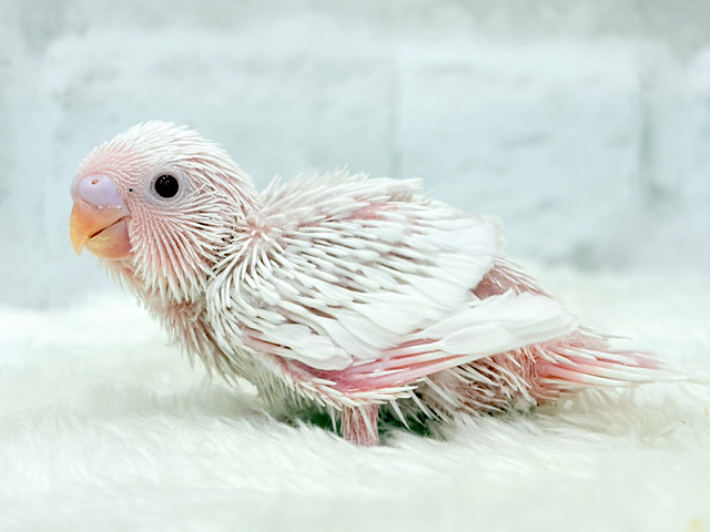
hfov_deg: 36.8
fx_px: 1067
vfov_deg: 28.0
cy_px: 266
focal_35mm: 52
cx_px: 355
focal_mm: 5.96
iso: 32
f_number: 1.6
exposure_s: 1/50
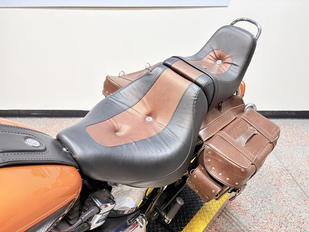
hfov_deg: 67.3
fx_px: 232
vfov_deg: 53.1
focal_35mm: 26
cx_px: 154
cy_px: 116
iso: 50
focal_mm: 5.96
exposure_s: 1/120
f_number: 1.6
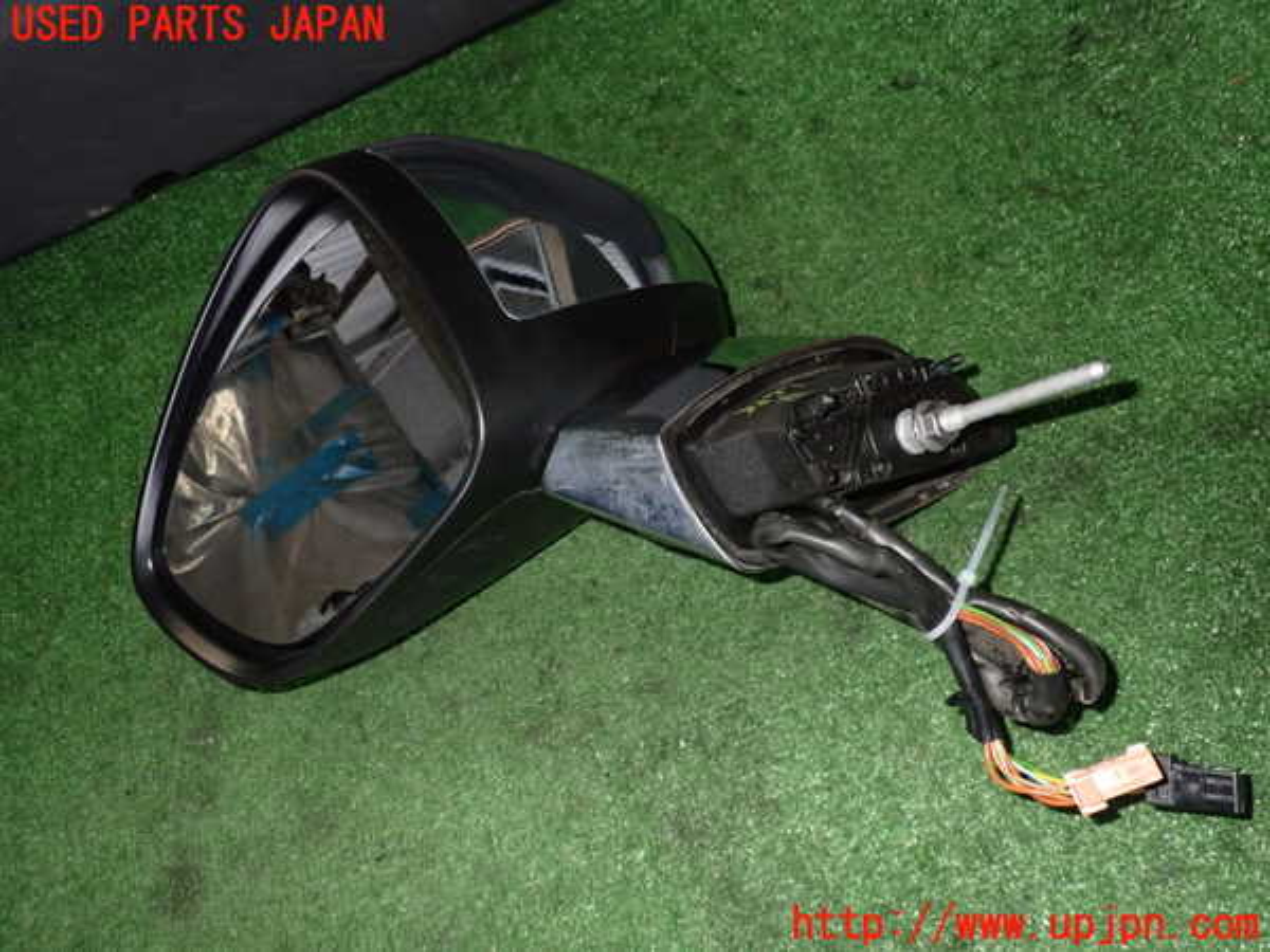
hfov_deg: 60.0
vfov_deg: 46.8
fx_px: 1101
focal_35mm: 30
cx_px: 635
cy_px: 476
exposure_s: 1/30
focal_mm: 5.4
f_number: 6.3
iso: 500
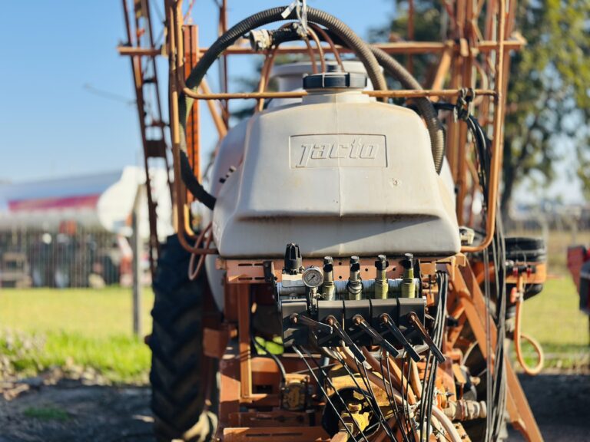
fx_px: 818
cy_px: 221
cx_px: 295
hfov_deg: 39.7
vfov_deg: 30.3
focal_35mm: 48
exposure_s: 1/2597
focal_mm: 6.86
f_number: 1.78
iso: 80
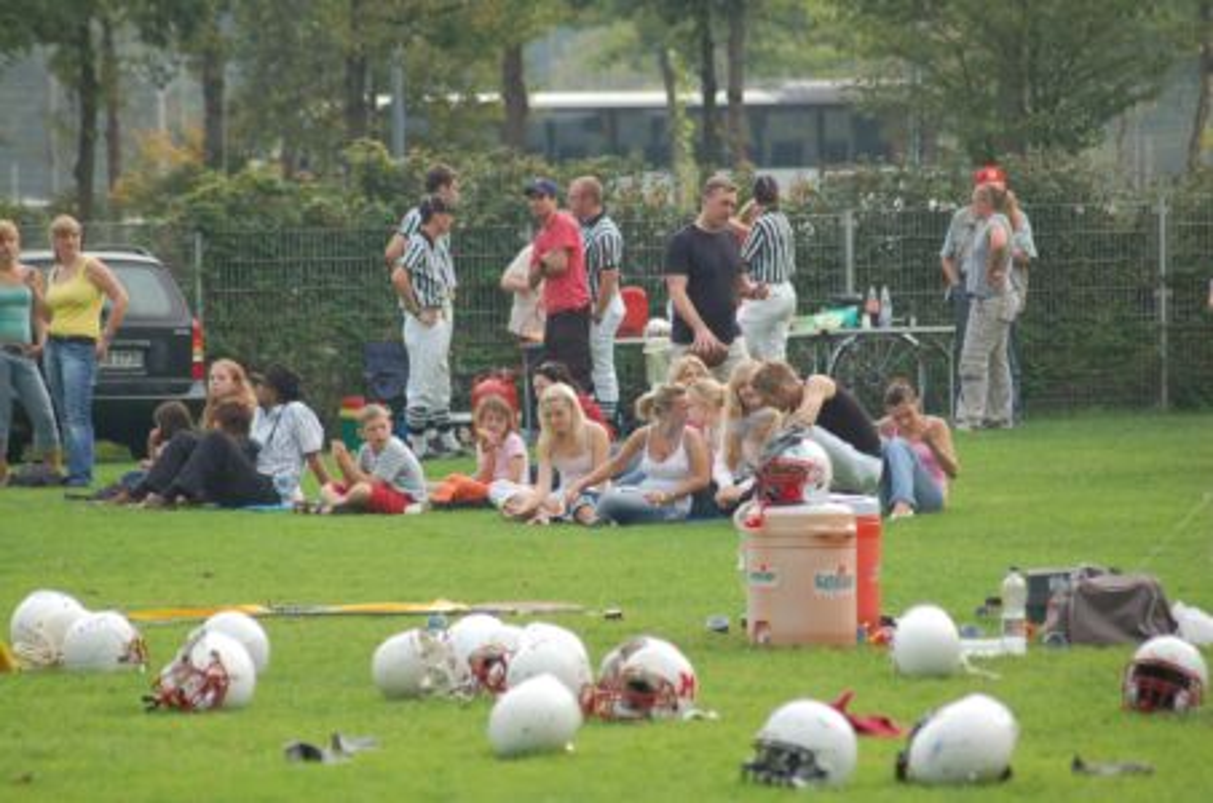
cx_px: 606
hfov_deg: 8.1
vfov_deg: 5.4
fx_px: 8574
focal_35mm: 255
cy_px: 402
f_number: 4.8
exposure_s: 1/500
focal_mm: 170
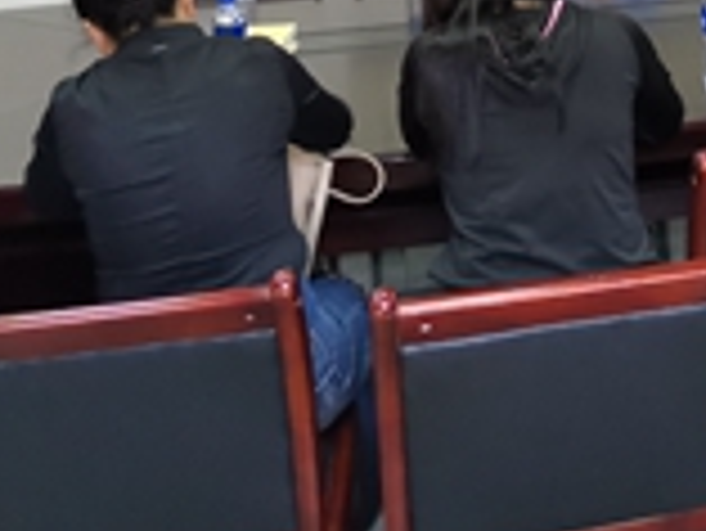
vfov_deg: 22.9
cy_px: -227
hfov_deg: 34.1
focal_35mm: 54
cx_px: 594
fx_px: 1102
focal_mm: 2.23
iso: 400
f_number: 2.2
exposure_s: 1/33.3
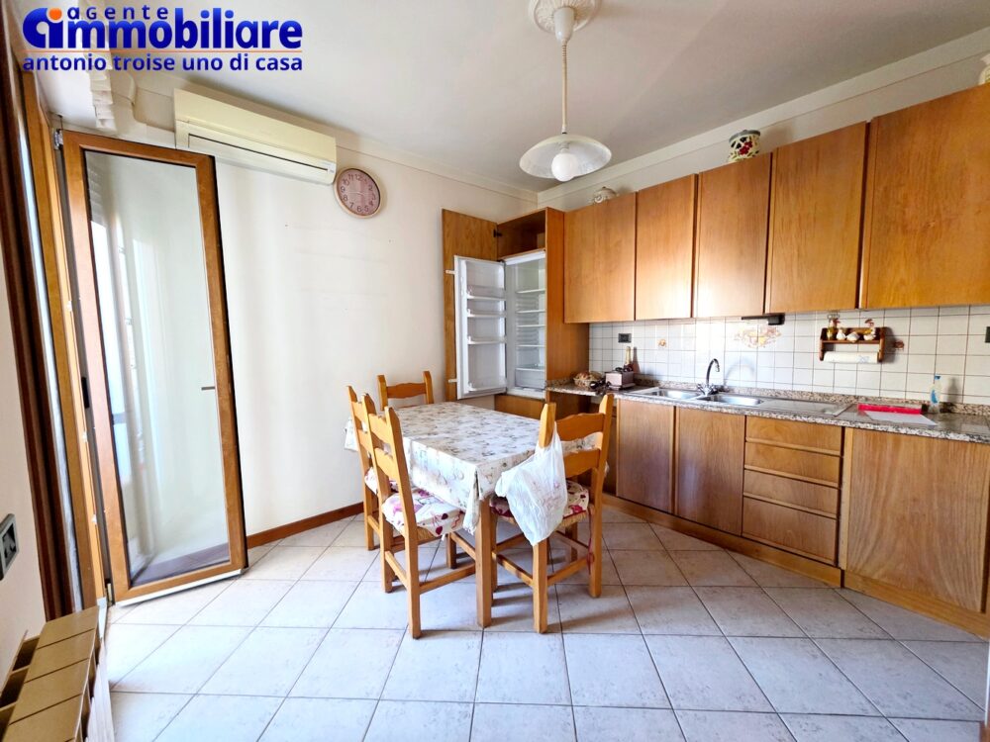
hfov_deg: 106.2
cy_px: 371
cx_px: 495
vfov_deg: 89.9
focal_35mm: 13
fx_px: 372
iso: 320
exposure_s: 1/50
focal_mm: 2.2
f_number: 1.9
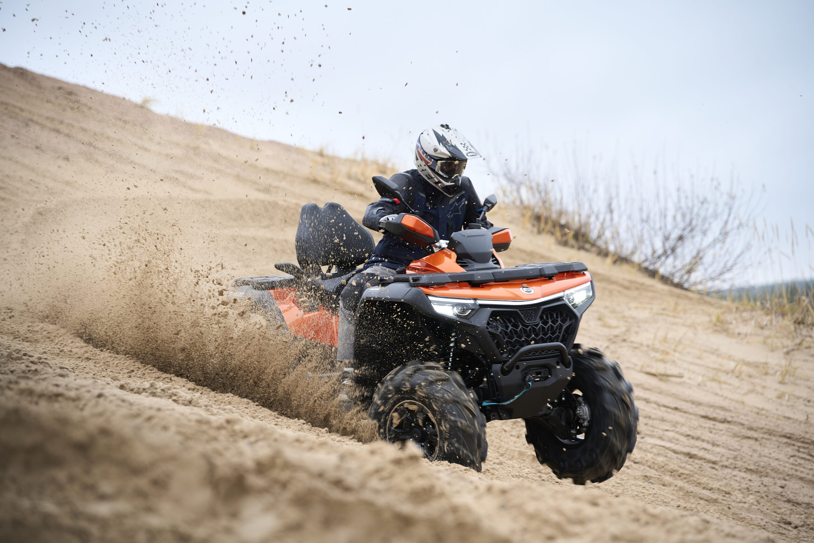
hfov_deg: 19.5
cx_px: 407
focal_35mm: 105
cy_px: 272
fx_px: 2374
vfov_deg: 13.0
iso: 800
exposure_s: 1/640
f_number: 3.2
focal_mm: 105
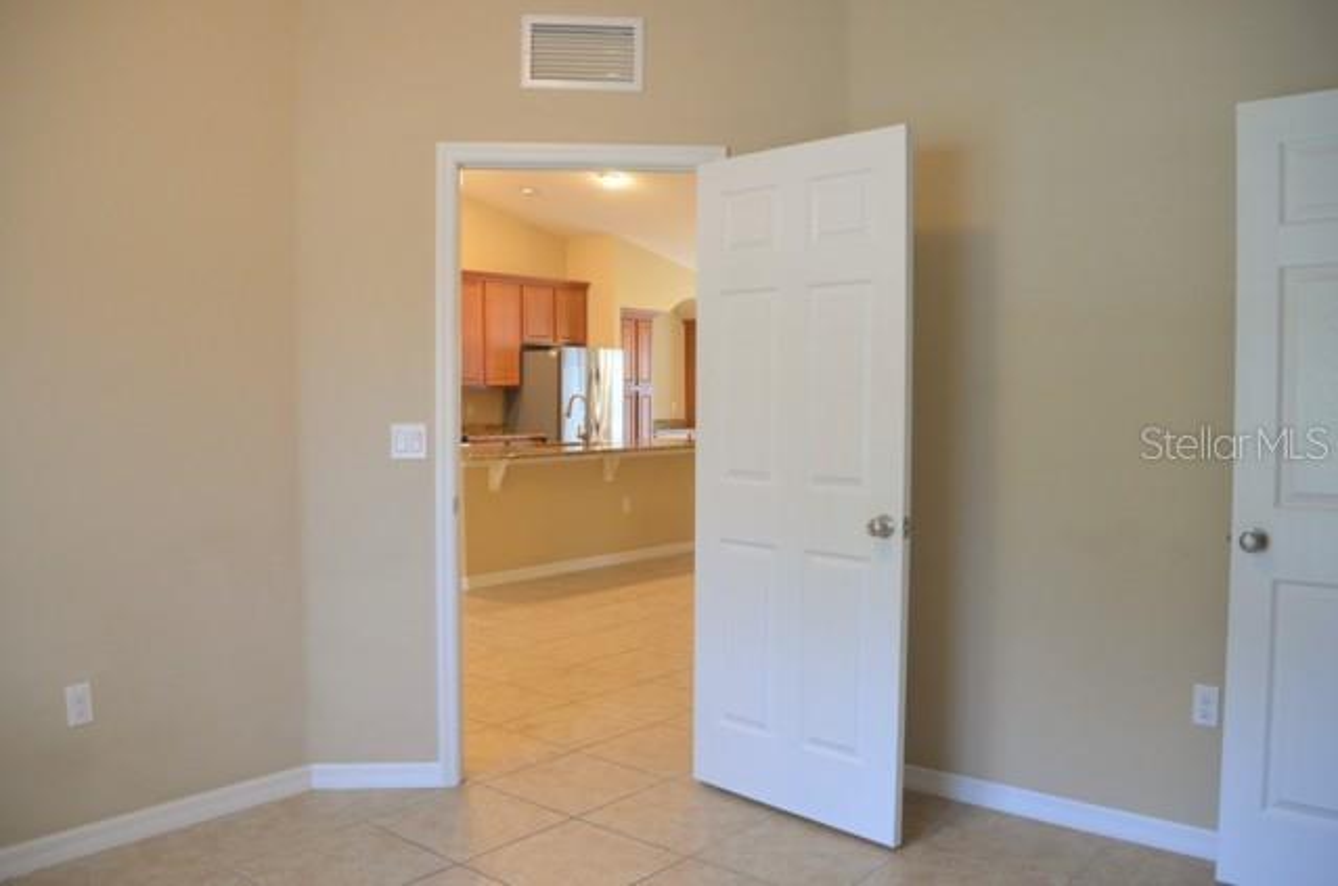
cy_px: 443
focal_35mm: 27
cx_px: 669
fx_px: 1001
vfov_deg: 47.7
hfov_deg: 67.5
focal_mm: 18
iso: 1000
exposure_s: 1/30
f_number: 3.5
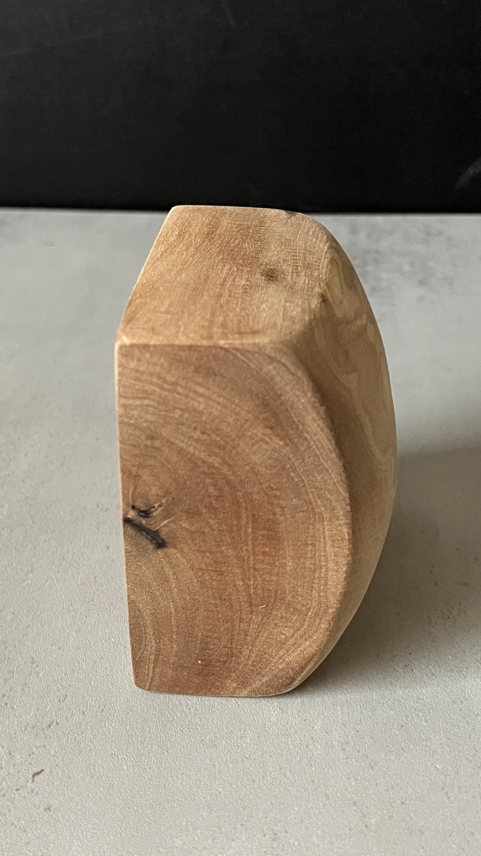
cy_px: 431
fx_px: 1020
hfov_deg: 26.5
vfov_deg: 45.5
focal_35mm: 45
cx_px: 245
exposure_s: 1/53
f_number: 1.8
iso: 320
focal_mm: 3.99
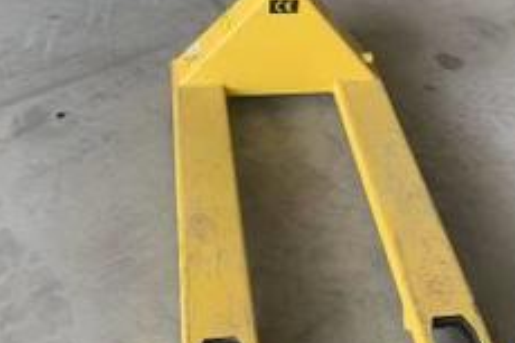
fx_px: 672
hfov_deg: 41.9
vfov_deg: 28.0
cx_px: 275
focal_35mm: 47
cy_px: 69
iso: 80
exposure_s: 1/121
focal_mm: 4.2
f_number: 1.8
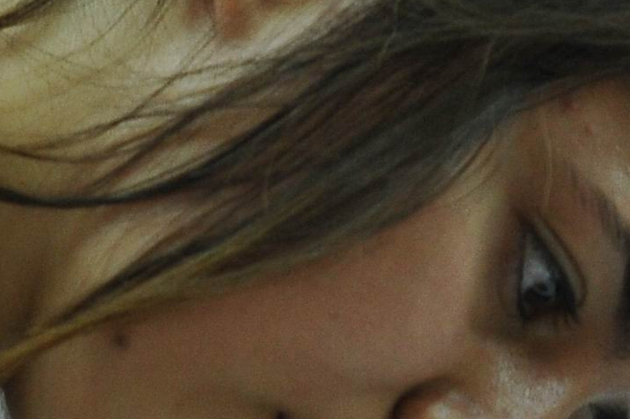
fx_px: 15704
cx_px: 494
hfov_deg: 2.3
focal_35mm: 898
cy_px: 540
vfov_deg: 1.5
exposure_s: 1/80
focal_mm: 150
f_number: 2.8
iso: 1600
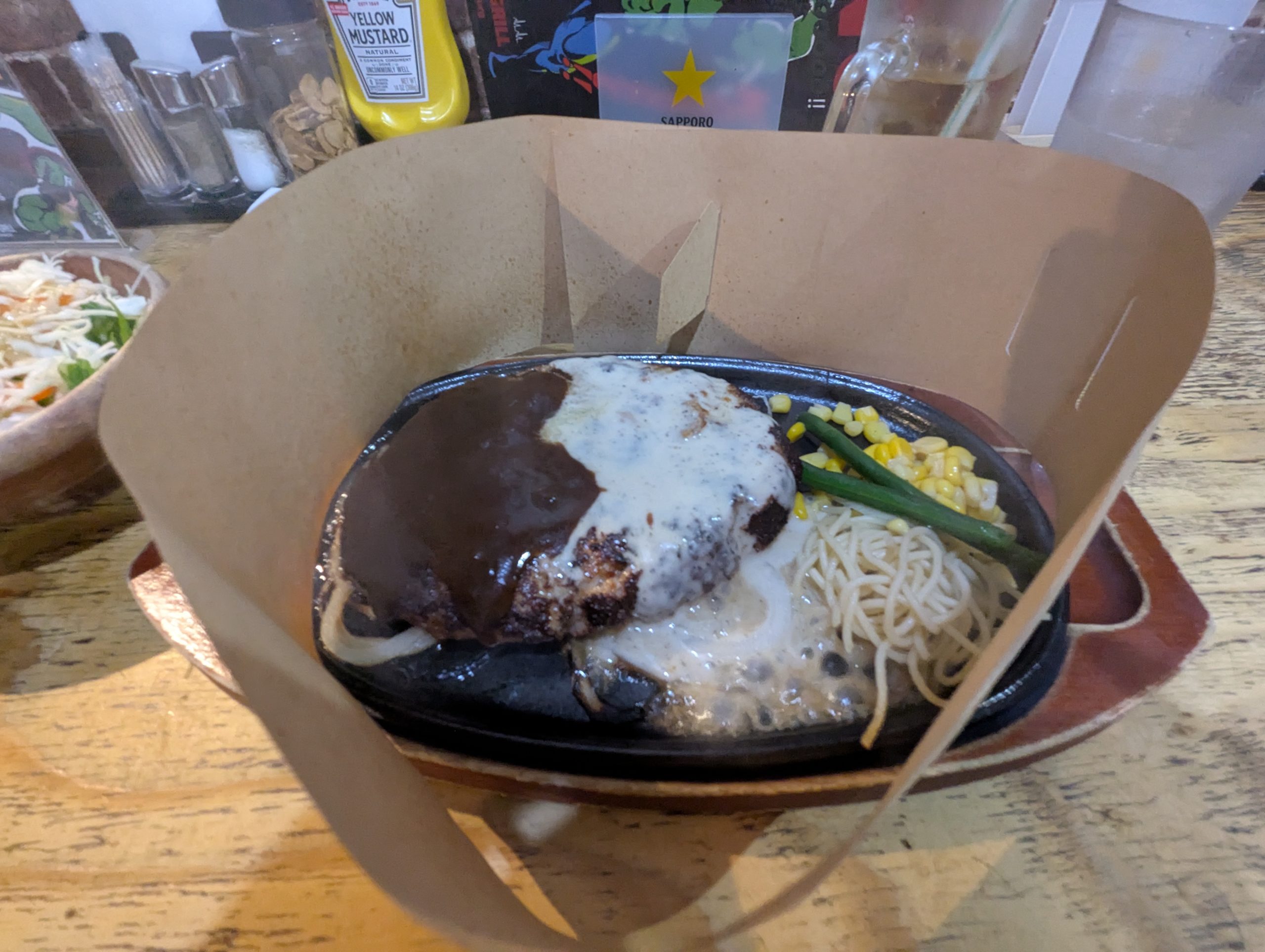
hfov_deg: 94.4
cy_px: 476
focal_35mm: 16
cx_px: 632
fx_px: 586
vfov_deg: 78.3
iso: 678
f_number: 2.2
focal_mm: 2.35
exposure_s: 1/25
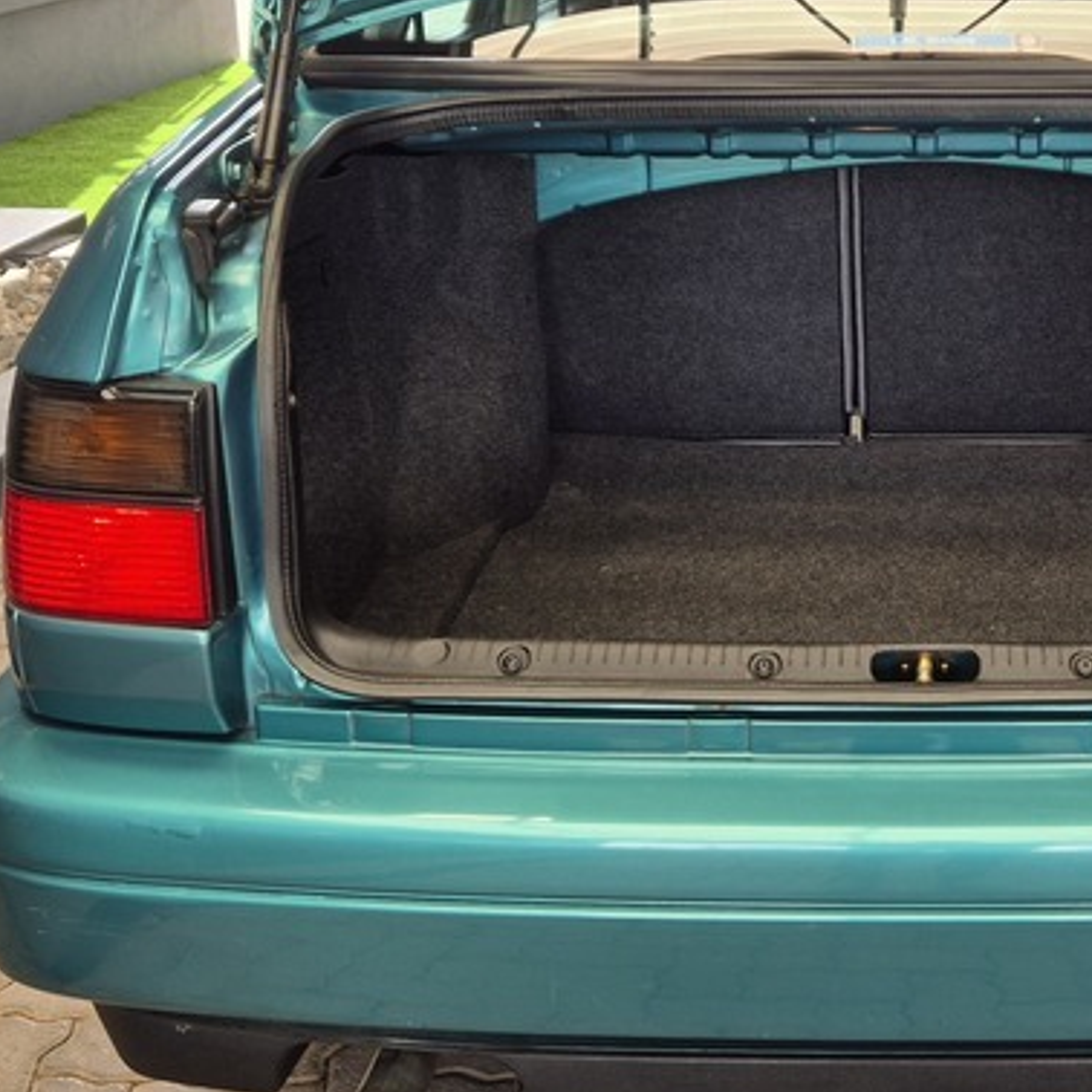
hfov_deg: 30.3
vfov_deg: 30.6
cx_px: 893
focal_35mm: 55
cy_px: 295
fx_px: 1963
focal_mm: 5.4
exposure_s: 1/180
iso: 25
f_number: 1.8
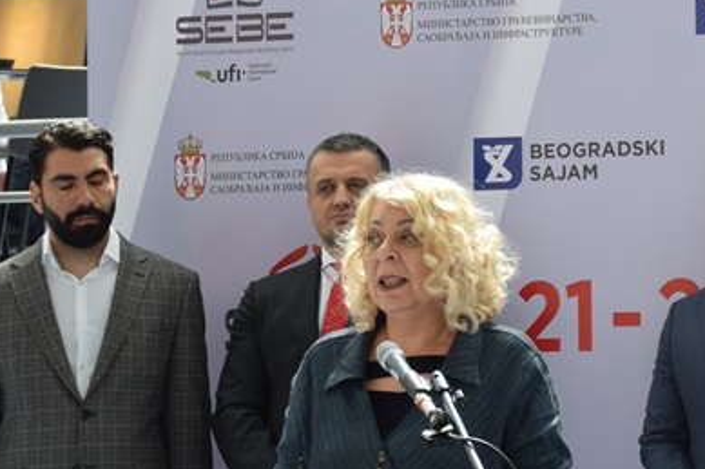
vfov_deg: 8.2
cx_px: 754
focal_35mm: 166
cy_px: 53
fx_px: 3249
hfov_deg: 12.2
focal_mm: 42
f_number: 5.6
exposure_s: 1/125
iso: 400
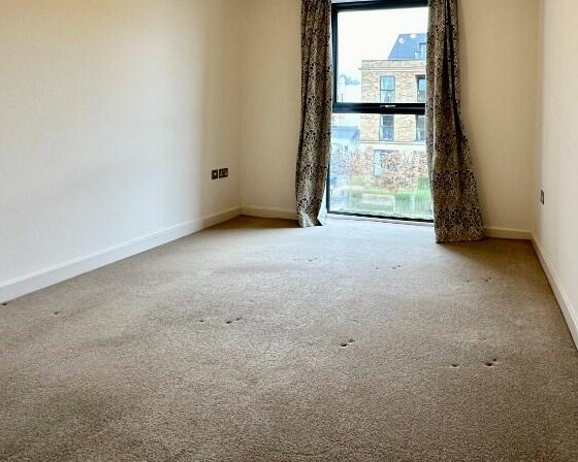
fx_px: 428
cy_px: 137
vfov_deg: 55.0
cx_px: 362
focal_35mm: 25
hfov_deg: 67.0
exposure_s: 1/100
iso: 100
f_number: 2.2
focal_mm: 2.22
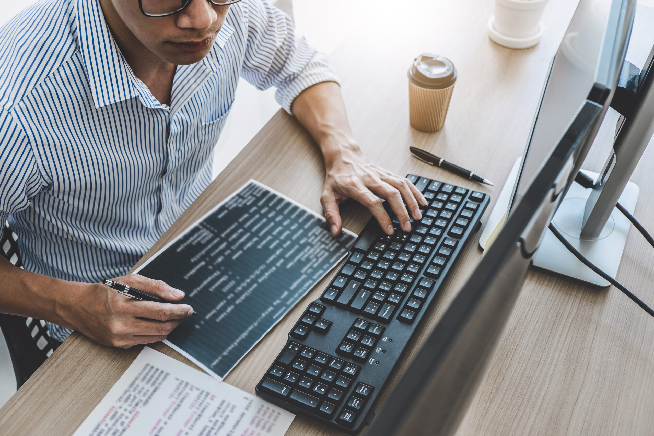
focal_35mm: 40
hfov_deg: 48.5
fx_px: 727
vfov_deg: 33.4
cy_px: 218
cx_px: 327
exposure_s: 1/80
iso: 200
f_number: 3.2
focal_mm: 26.5
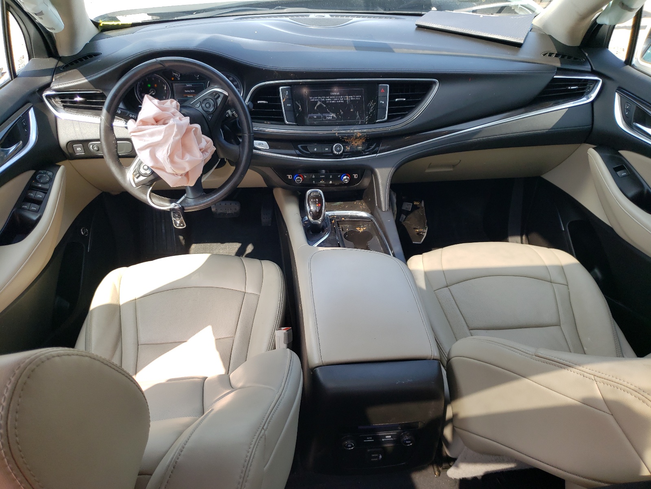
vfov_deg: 53.1
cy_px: 244
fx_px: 489
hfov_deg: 67.3
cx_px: 326
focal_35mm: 26
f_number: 1.5
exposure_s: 1/333
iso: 50
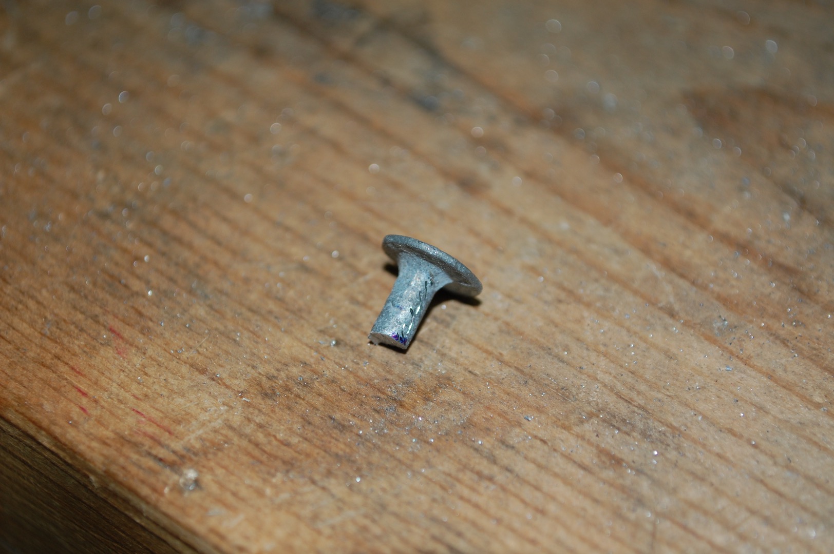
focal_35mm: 68
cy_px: 277
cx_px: 417
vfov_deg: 20.1
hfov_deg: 29.9
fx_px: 1562
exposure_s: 1/60
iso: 320
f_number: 5.3
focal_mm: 45
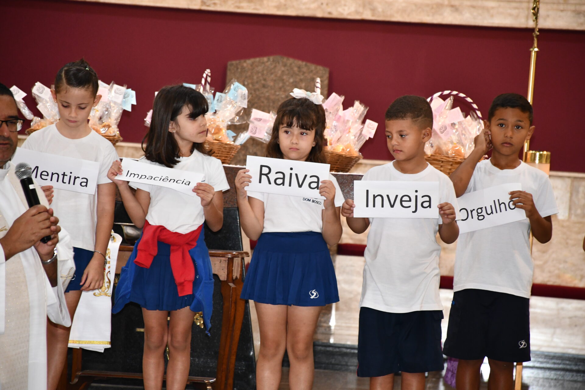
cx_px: 292
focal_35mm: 210
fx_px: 3412
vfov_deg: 6.5
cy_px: 195
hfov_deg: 9.8
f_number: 5.6
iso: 2000
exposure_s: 1/60
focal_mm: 140
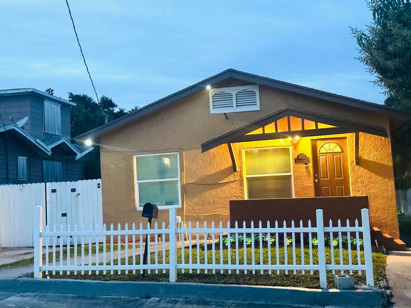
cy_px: 154
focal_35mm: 48
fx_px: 570
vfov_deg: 30.3
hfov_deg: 39.7
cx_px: 206
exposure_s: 1/30
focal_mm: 6.86
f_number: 1.78
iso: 640
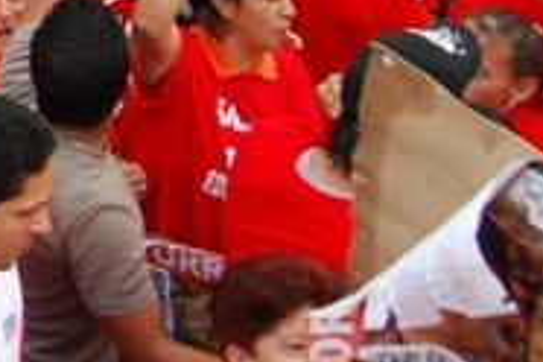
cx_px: -660
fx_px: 2398
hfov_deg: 11.3
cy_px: -331
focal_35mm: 159
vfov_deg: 8.3
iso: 400
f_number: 5
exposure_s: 1/100
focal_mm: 20
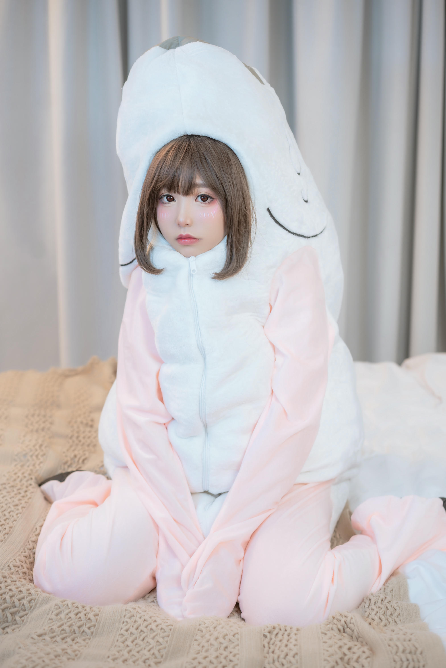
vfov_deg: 36.2
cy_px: 334
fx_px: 1022
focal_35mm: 55
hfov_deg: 24.6
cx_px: 223
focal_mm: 55
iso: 200
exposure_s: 1/60
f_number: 3.2
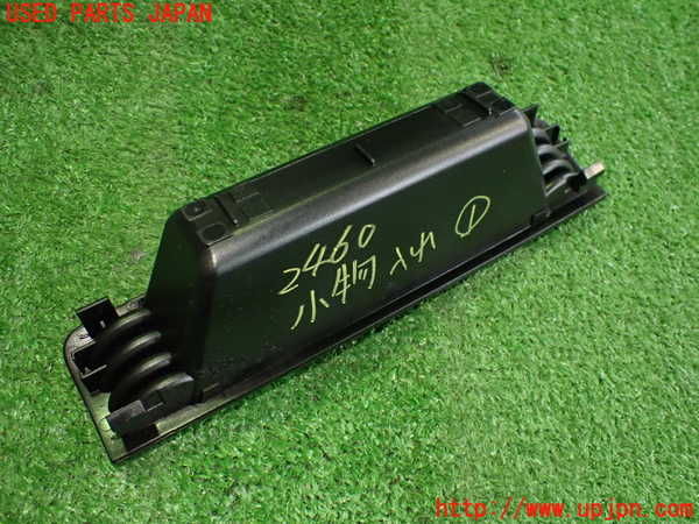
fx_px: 606
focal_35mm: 30
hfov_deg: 60.0
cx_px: 350
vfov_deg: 46.8
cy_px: 262
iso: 800
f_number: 2.3
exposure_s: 1/100
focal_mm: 5.4
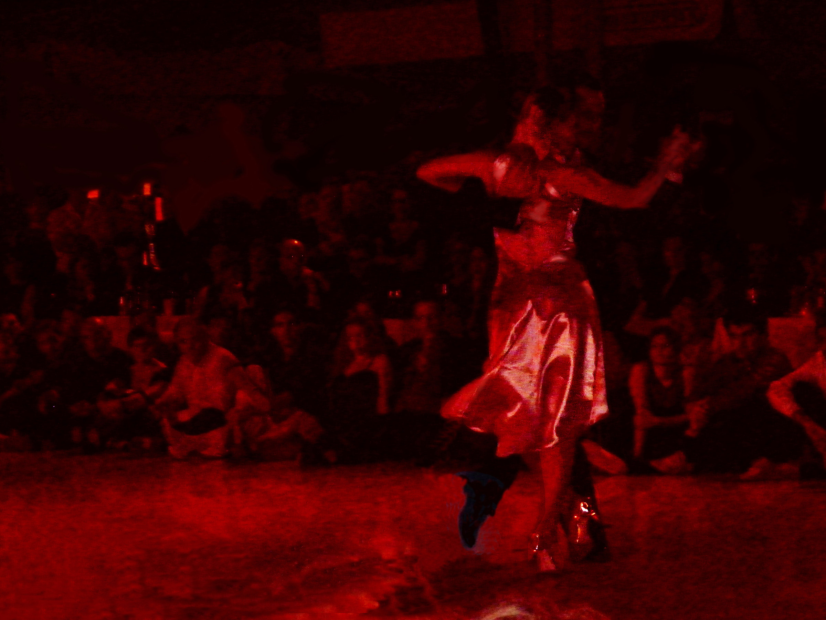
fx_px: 2648
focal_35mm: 111
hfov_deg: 17.7
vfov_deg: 13.3
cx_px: 413
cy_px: 310
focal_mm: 19.6
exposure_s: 1/100
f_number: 5.8
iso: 800
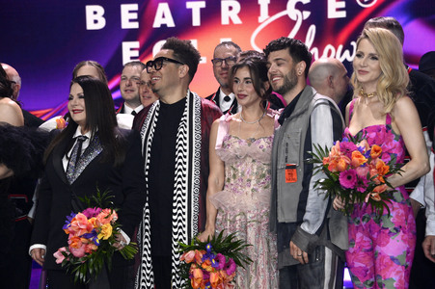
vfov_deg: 13.0
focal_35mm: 105
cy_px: 144
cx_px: 218
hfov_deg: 19.5
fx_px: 1268
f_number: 6.3
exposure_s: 1/200
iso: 4000
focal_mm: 105
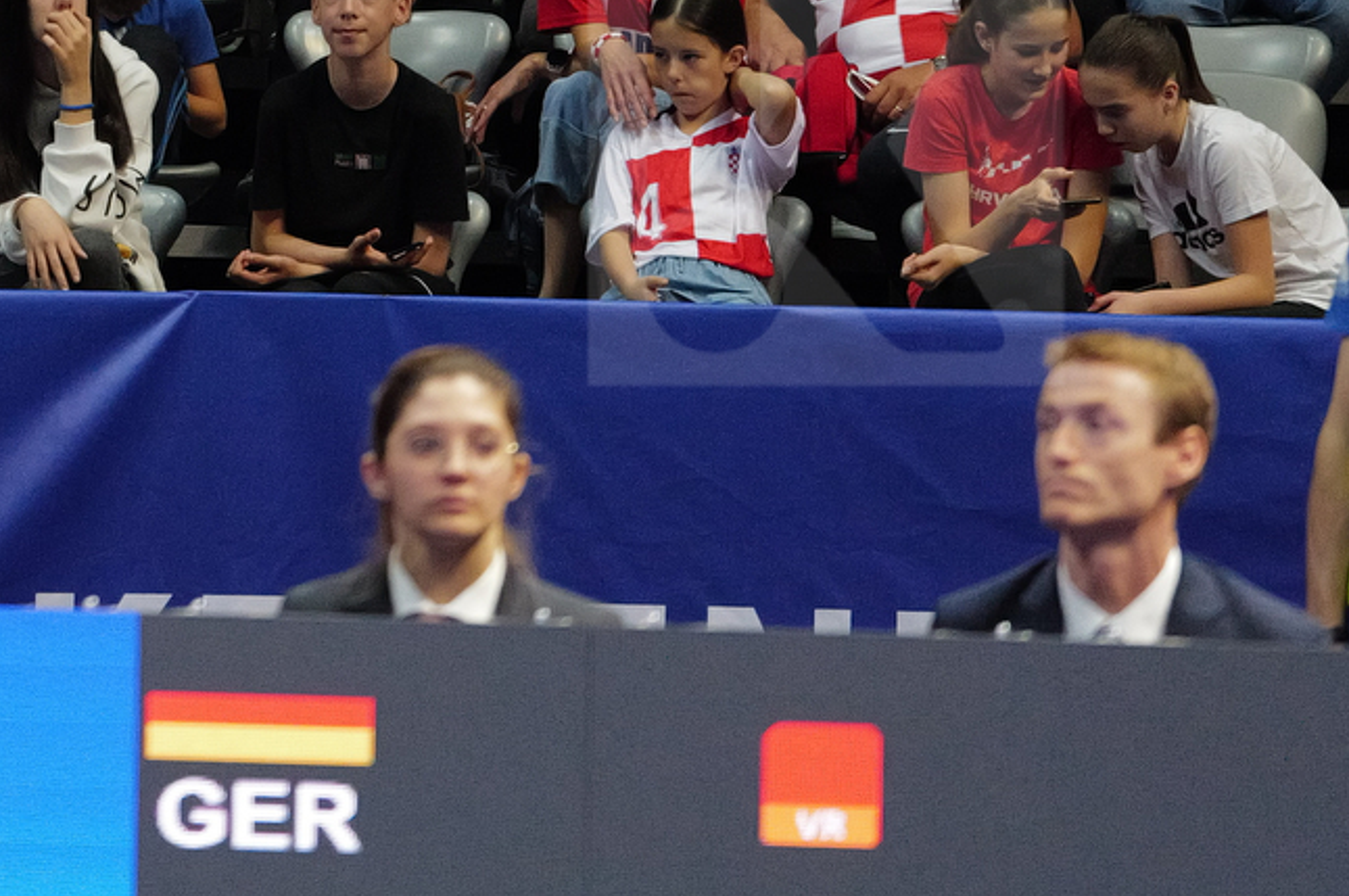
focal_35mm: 437
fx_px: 16355
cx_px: -902
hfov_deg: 4.7
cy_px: -746
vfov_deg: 3.1
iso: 4000
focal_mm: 113
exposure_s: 1/1000
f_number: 2.8
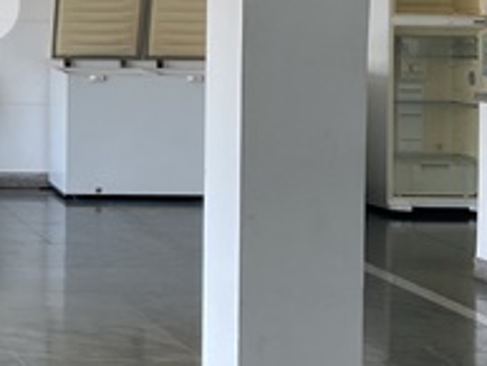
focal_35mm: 138
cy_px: -13
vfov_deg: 10.7
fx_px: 1943
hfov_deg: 13.7
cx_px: -164
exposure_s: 1/136
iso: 32
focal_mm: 4.25
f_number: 1.8
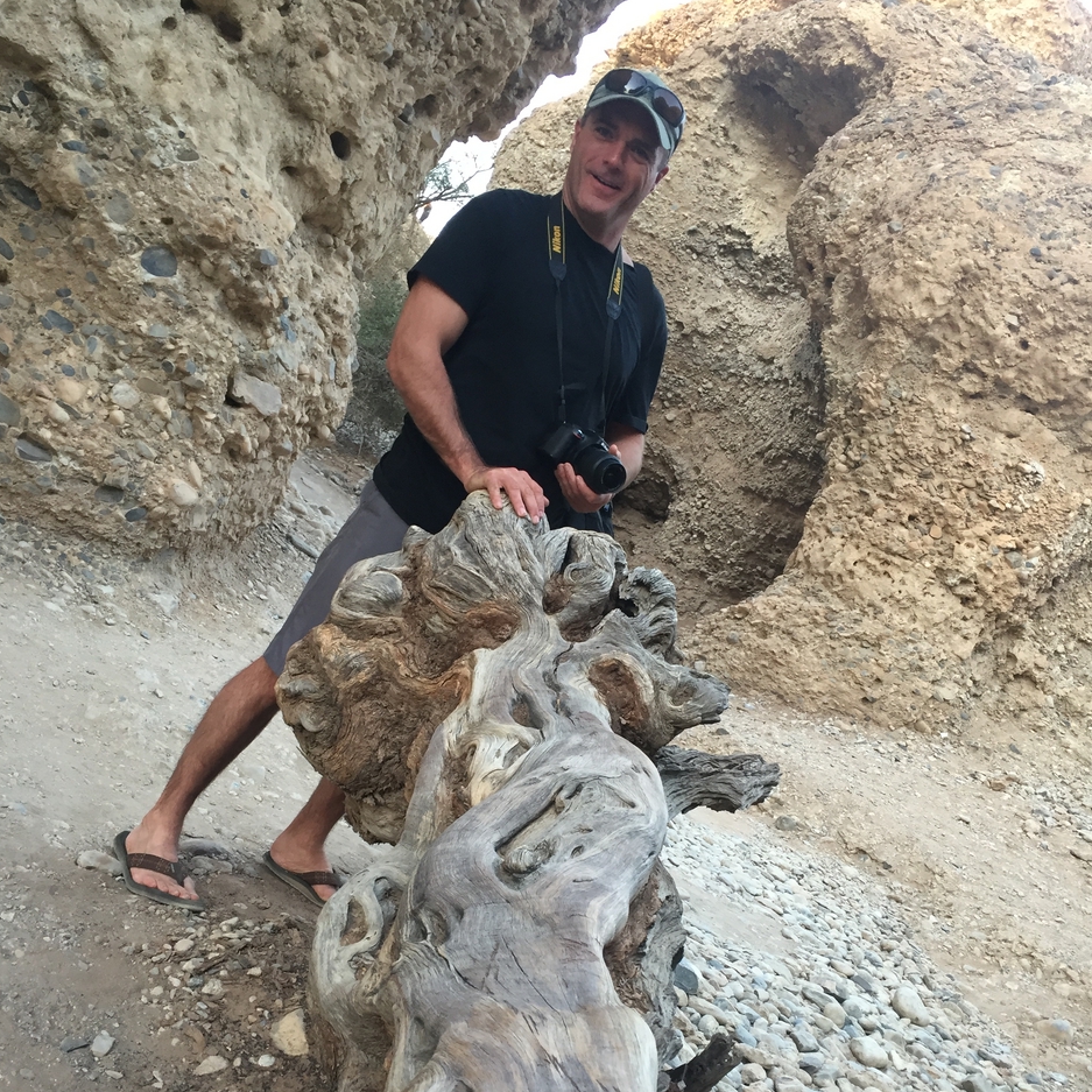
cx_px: 535
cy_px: 716
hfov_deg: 47.2
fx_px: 1249
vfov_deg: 46.6
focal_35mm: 35
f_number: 2.2
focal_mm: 4.15
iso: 80
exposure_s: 1/33
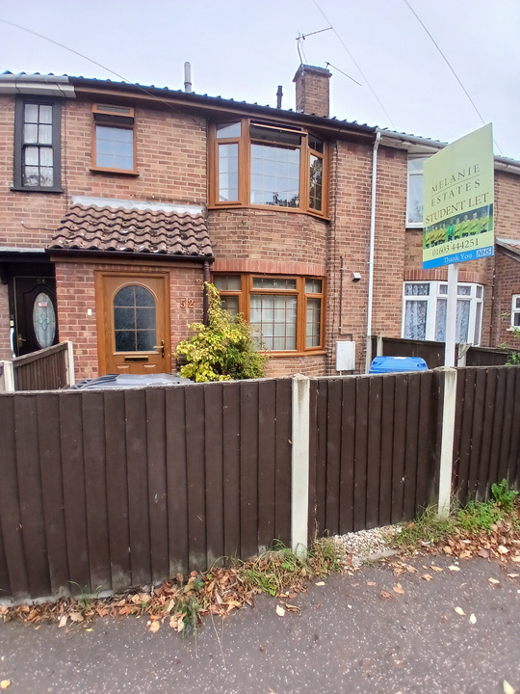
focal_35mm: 17
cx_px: 260
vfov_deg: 91.0
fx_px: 340
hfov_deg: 74.7
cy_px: 347
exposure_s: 1/441
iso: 50
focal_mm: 1.4
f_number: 2.2
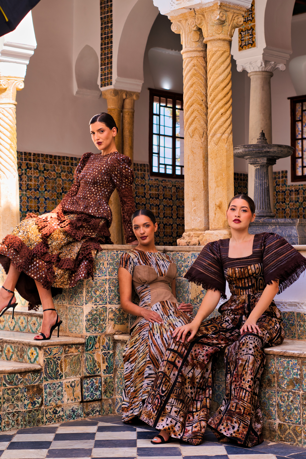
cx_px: 153
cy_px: 230
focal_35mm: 75
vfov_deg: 27.0
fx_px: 956
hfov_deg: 18.2
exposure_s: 1/160
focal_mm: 50
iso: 50
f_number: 4
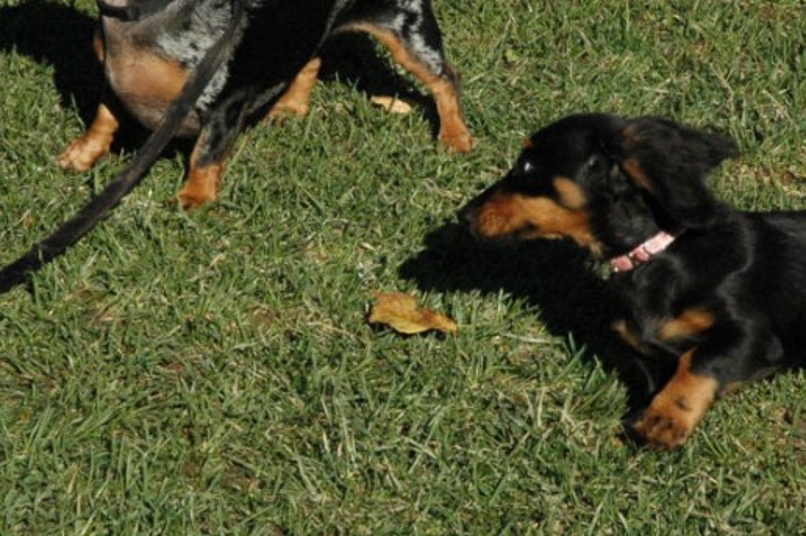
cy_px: 177
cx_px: 526
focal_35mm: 147
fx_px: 3288
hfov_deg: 14.0
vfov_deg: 9.3
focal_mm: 70
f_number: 14
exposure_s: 1/800
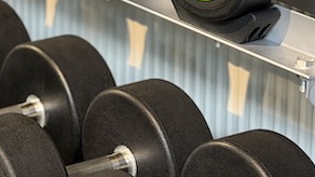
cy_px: -99
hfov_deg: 11.8
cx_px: -41
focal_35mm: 179
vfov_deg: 6.7
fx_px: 1495
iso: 640
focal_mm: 6.76
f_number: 1.78
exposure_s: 1/25
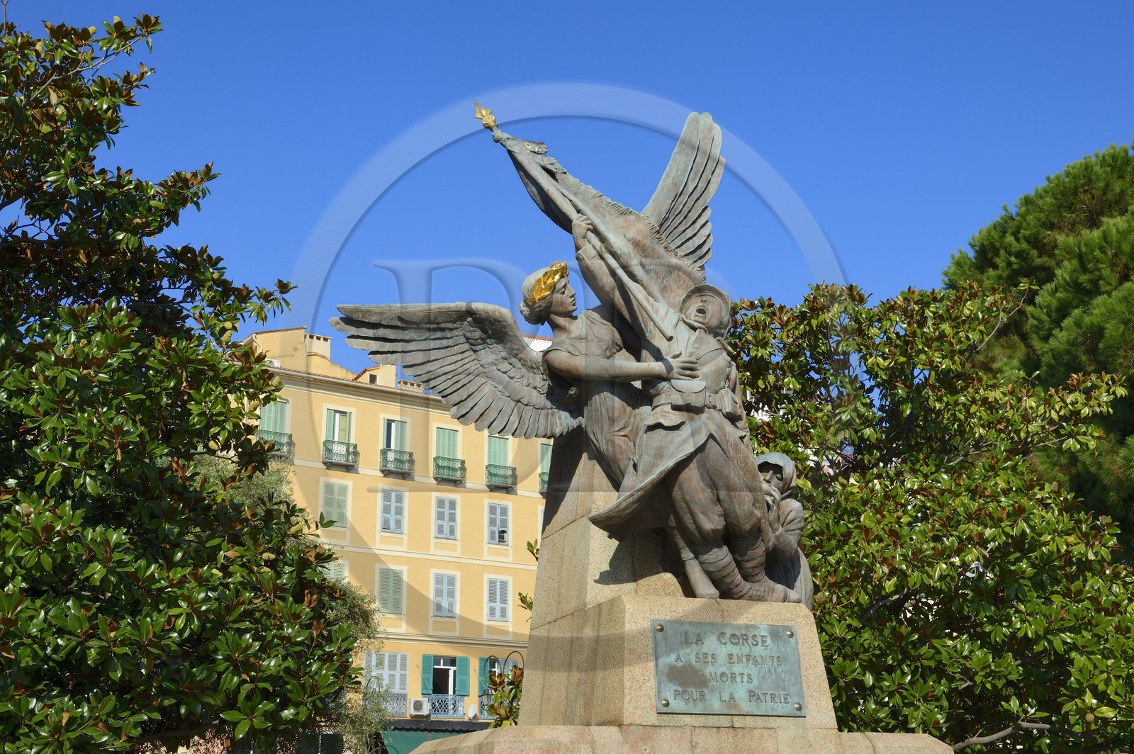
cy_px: 377
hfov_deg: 44.5
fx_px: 1385
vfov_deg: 30.5
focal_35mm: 44
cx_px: 567
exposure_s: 1/200
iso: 200
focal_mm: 44
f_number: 14
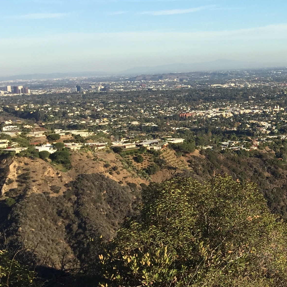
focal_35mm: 71
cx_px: 372
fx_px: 666
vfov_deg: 24.2
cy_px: 96
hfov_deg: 21.9
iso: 32
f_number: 2.2
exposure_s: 1/1464
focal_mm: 4.15
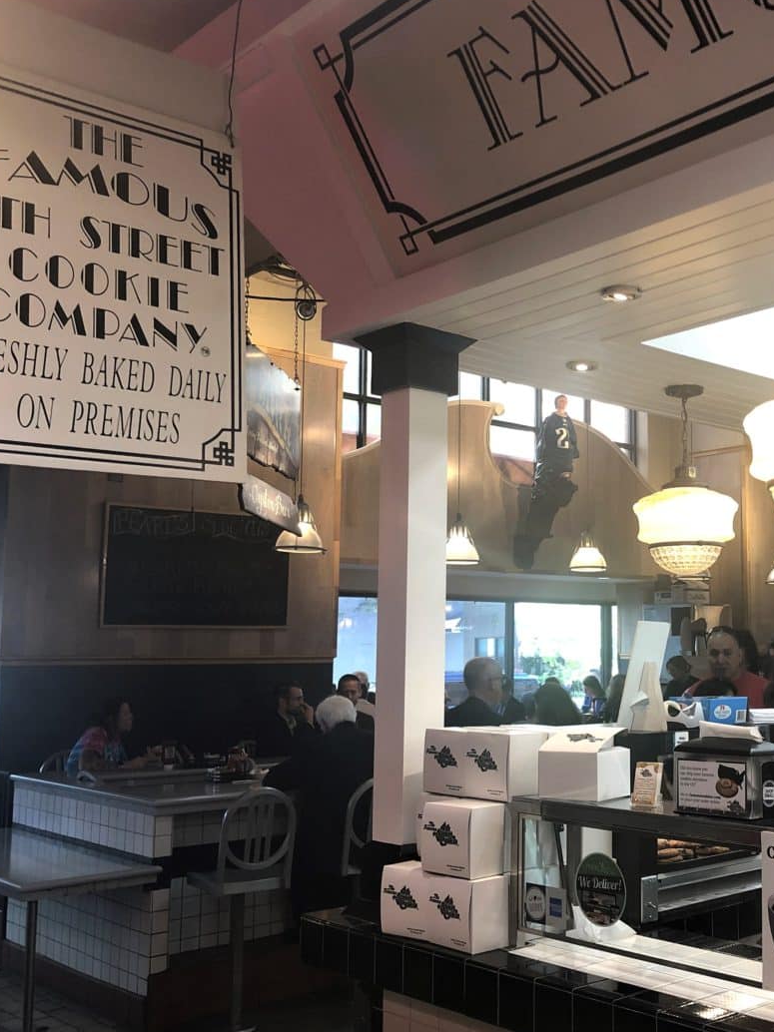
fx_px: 1163
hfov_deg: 35.8
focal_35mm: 39
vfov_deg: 47.9
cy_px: 525
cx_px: 595
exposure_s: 1/30
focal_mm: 3.99
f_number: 1.8
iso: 25
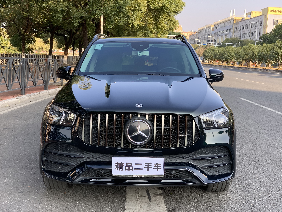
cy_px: 106
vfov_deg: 28.0
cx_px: 141
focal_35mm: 52
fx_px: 424
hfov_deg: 36.8
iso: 16
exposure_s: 1/150
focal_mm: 6
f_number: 2.4
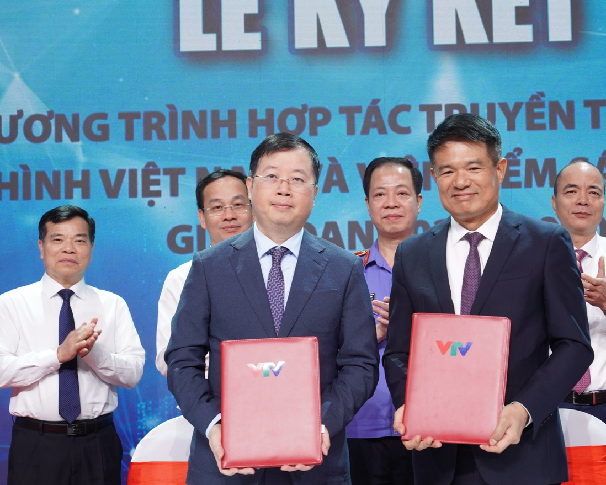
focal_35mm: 92
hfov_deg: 20.7
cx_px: 370
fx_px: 1653
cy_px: 198
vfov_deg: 16.7
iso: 1000
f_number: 4
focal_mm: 56.7
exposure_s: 1/160
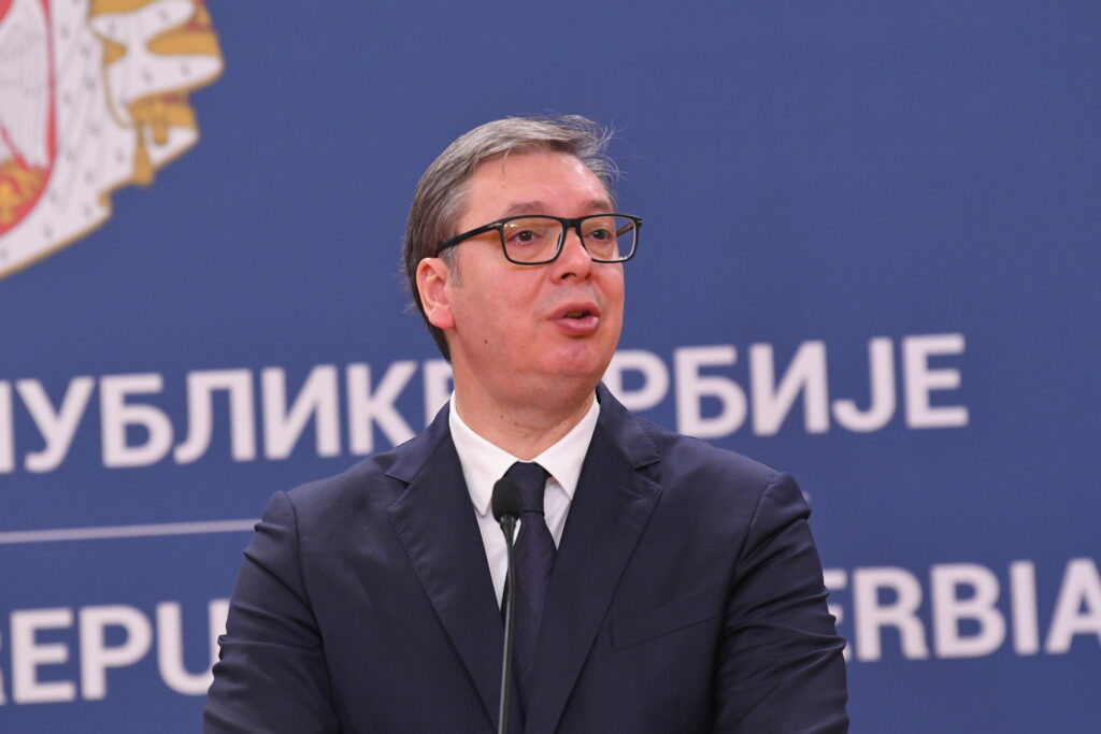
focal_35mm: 300
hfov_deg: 6.9
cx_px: 550
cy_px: 367
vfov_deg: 4.6
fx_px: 9176
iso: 2500
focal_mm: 200
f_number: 4
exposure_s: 1/320
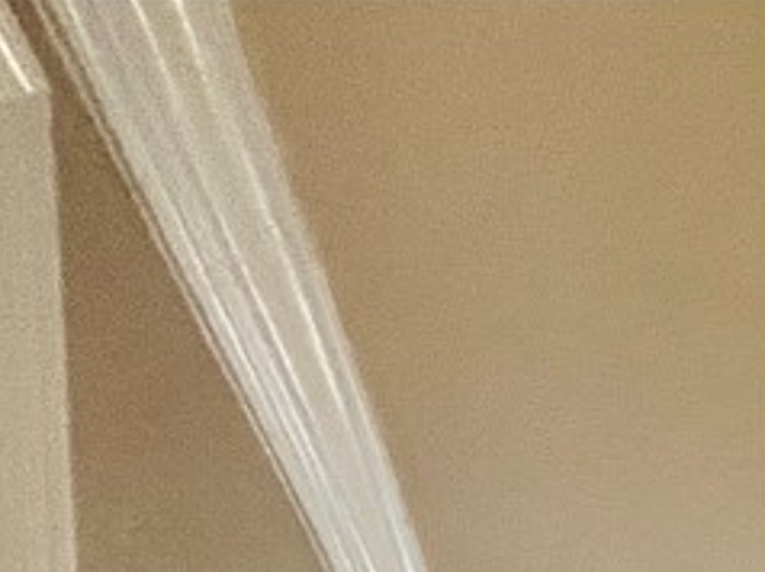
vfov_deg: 16.9
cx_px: 1578
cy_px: 1228
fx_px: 1236
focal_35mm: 56
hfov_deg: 18.6
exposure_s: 1/120
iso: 160
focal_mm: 1.57
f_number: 1.8
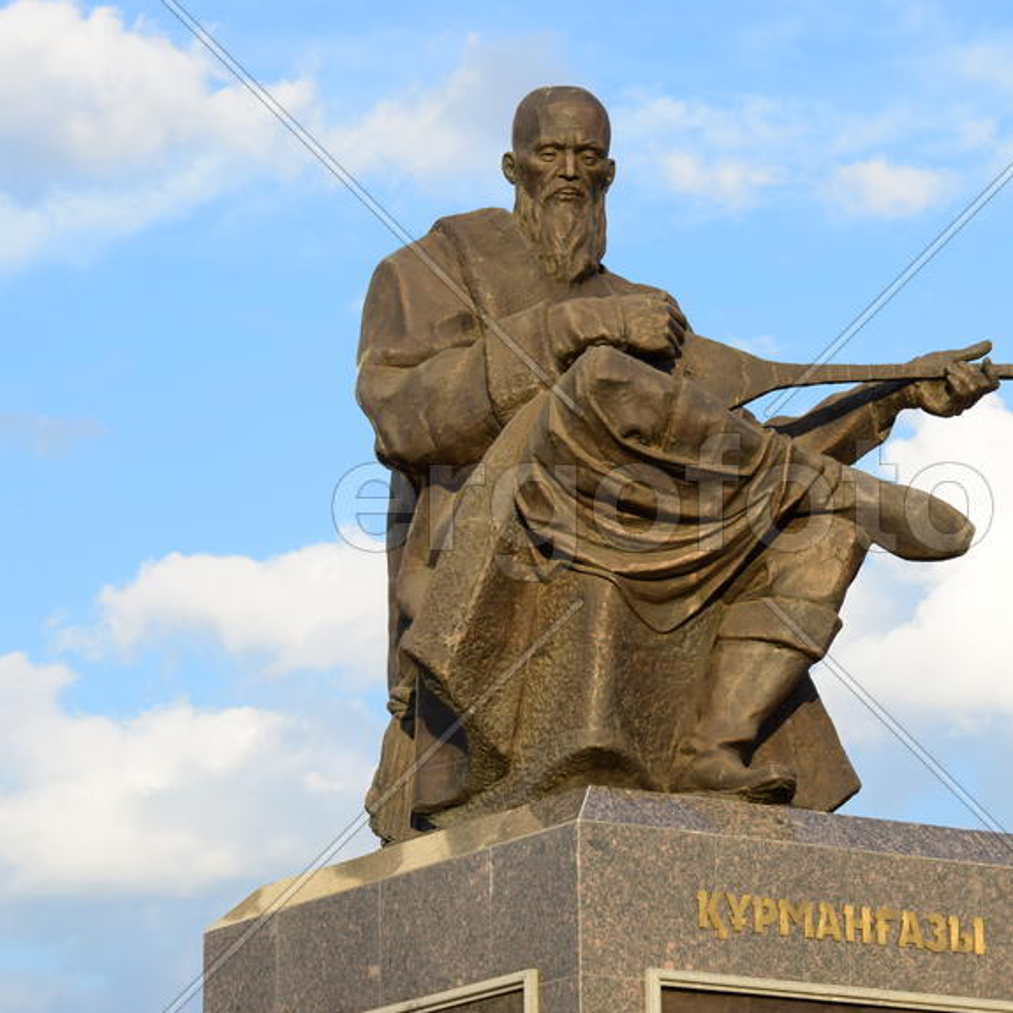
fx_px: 4789
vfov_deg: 12.1
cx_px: 673
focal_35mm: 145
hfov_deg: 12.1
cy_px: 507
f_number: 11
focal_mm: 75
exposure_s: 1/50
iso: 100
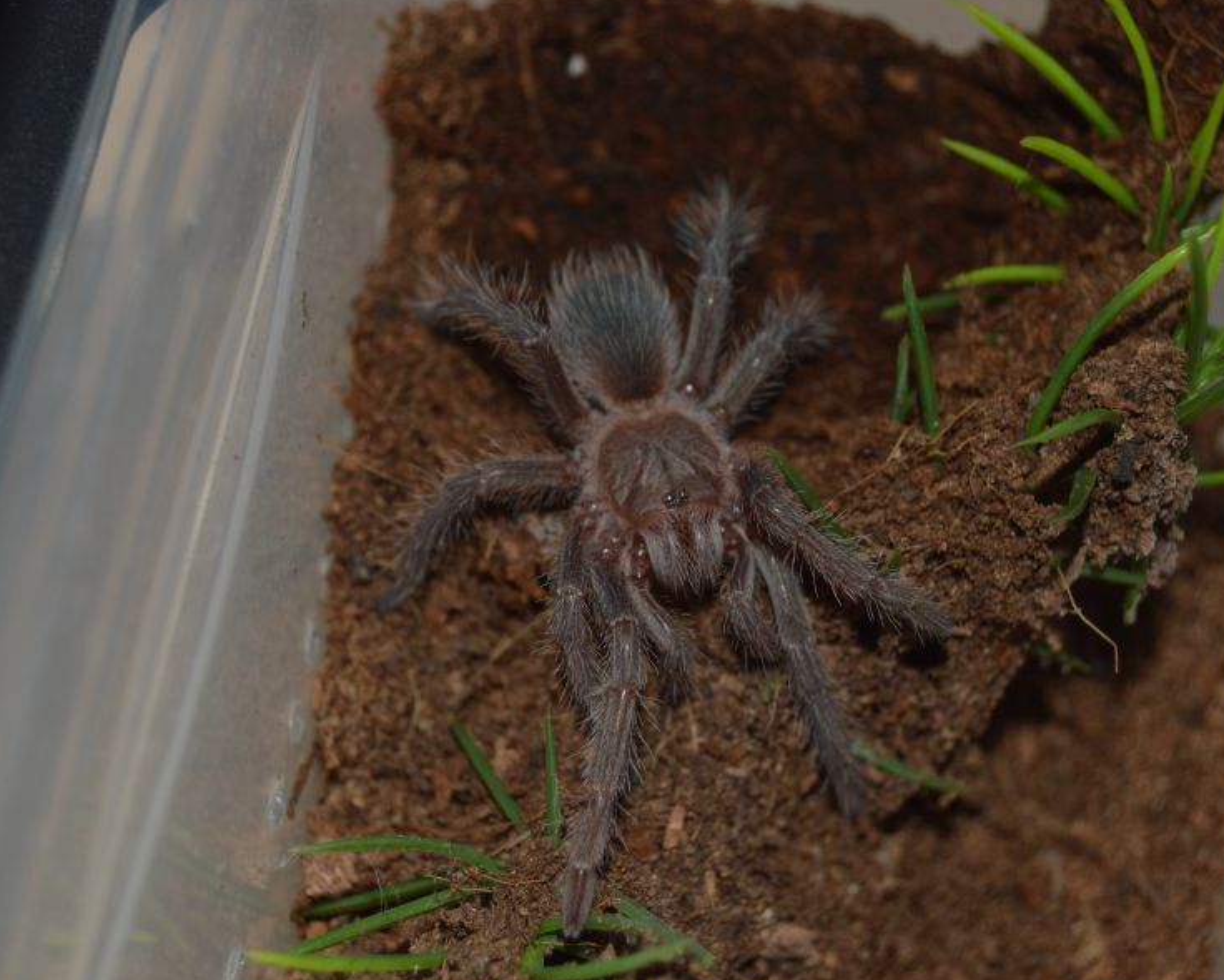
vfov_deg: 14.3
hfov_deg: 17.8
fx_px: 3900
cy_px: 475
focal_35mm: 108
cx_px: 660
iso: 400
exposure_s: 1/60
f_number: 6.3
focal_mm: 55
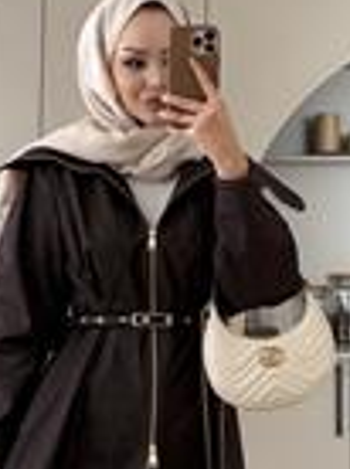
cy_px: 437
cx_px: 177
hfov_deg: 20.4
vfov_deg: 26.1
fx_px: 974
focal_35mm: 72
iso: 80
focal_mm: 6.76
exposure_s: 1/121
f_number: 1.78
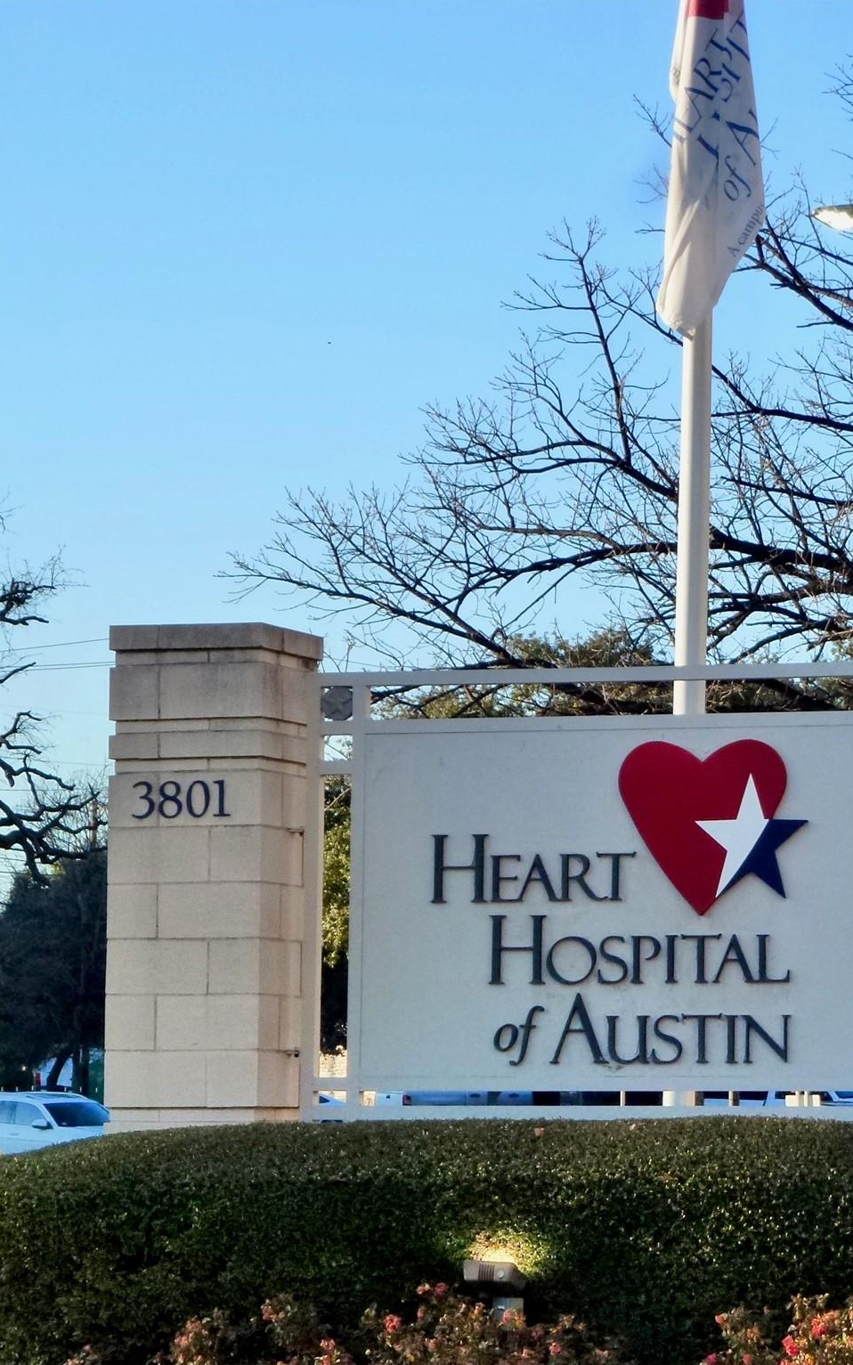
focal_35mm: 126
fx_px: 4687
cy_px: 682
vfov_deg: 16.6
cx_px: 790
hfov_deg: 10.3
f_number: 4.9
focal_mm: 16
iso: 250
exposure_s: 1/320
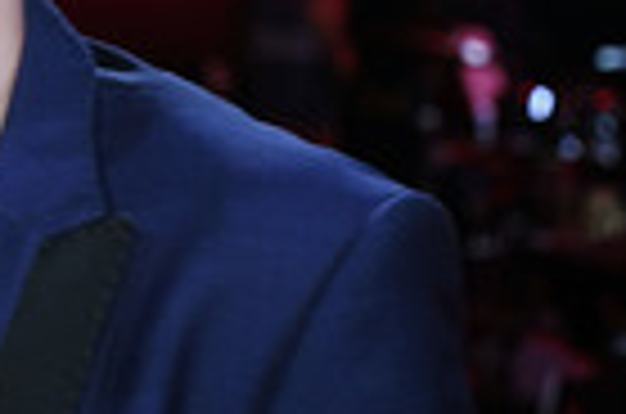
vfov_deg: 8.5
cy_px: -86
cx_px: -308
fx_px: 2759
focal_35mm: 159
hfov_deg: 12.3
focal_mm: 49
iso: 1600
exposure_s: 1/100
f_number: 4.5
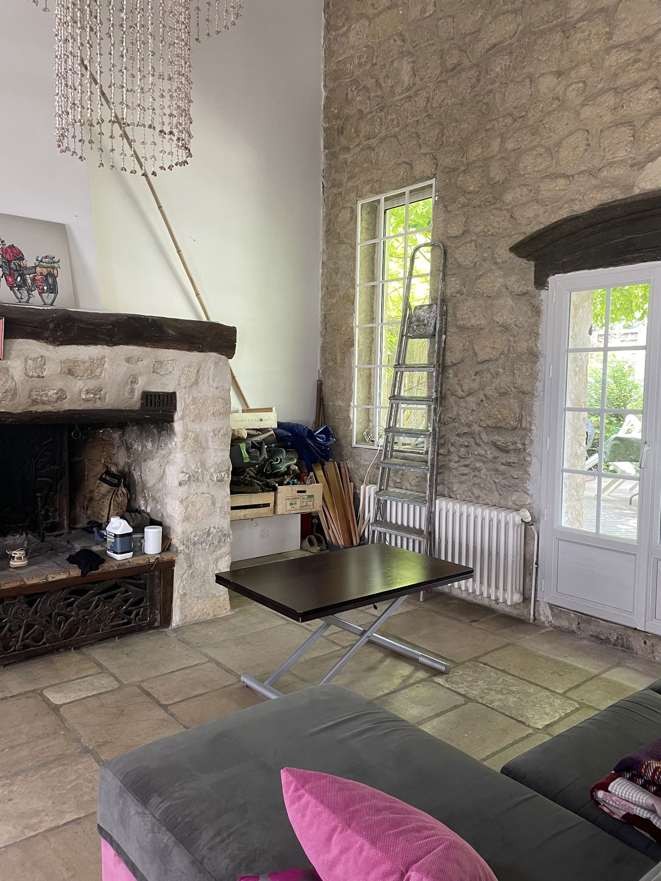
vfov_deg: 67.3
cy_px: 440
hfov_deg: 53.1
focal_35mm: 26
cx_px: 330
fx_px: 662
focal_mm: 4.2
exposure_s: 1/60
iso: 200
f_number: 1.6
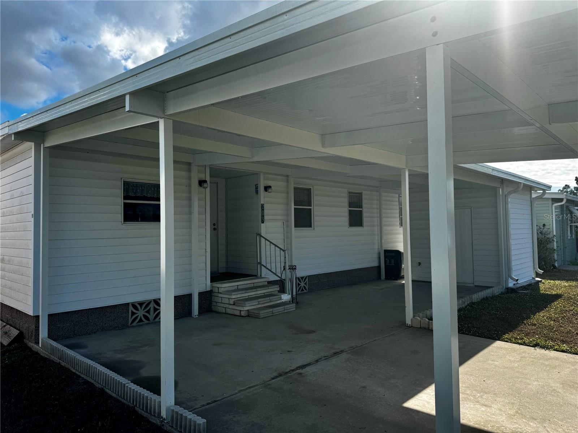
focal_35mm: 24
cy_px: 216
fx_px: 401
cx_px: 289
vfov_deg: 56.8
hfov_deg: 71.6
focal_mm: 6.76
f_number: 1.78
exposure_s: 1/3802
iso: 80
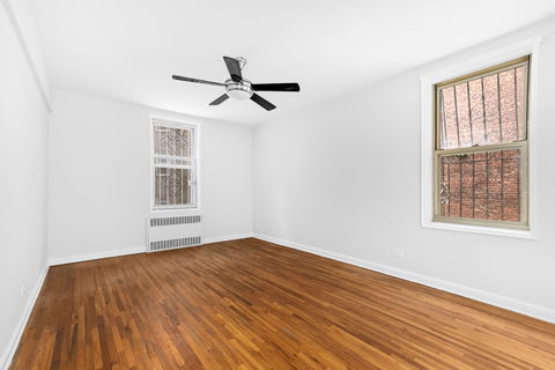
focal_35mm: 15
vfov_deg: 77.3
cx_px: 278
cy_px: 185
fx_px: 231
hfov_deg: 100.4
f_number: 8
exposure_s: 3
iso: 640
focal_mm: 10
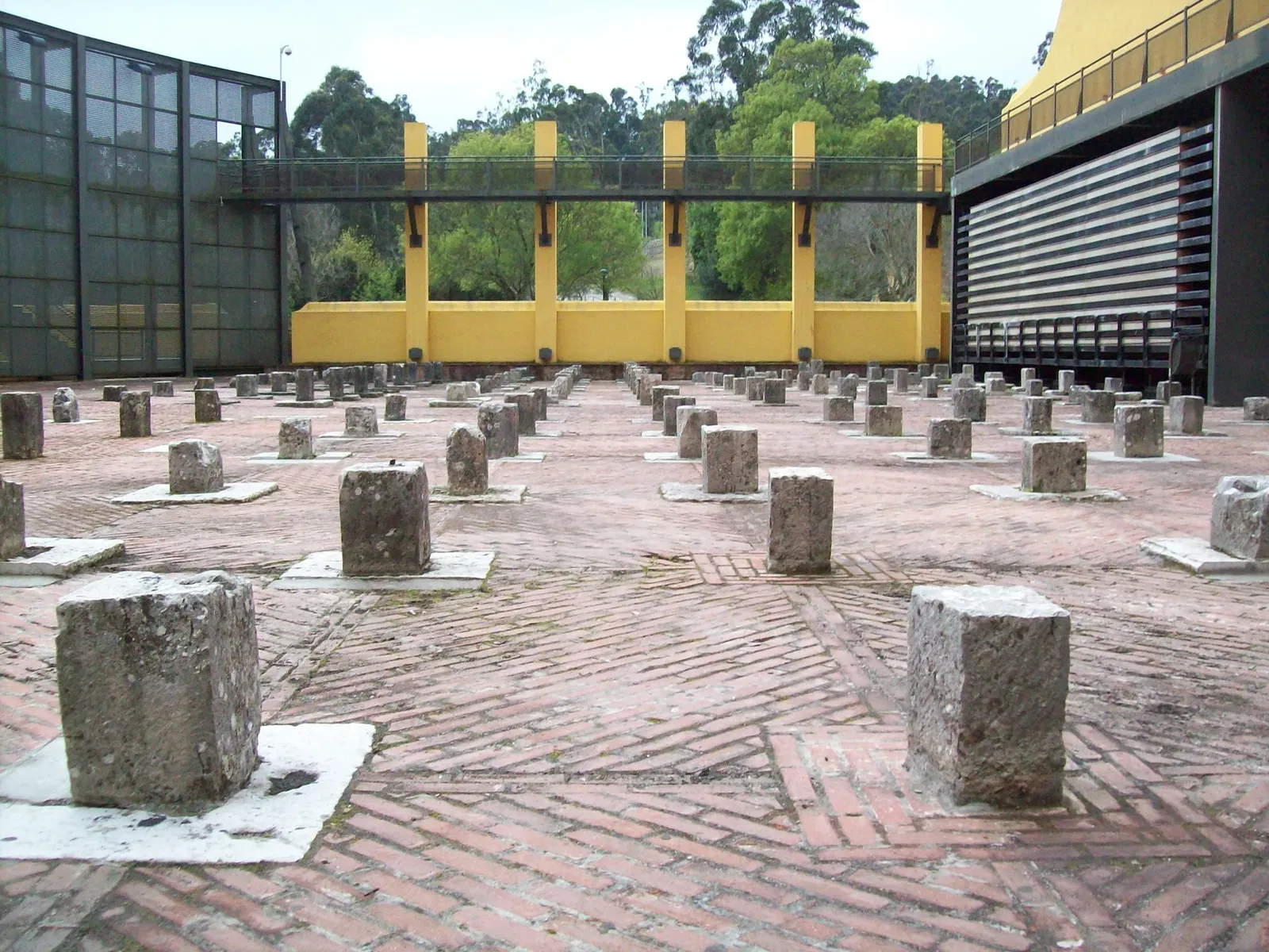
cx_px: 634
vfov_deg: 39.7
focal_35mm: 36
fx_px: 1320
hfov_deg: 51.4
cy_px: 476
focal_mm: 6
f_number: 2.7
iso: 200
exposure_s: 1/52.1
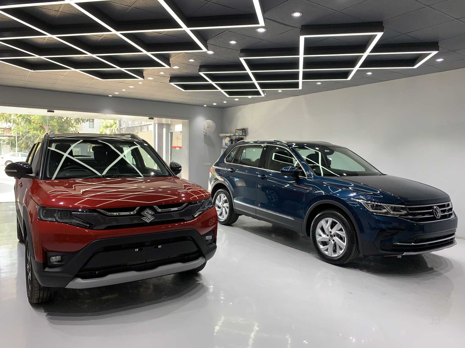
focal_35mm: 26
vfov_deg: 53.1
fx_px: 349
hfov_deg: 67.3
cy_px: 174
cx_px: 232
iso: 64
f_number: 1.8
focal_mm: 4.25
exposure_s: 1/121
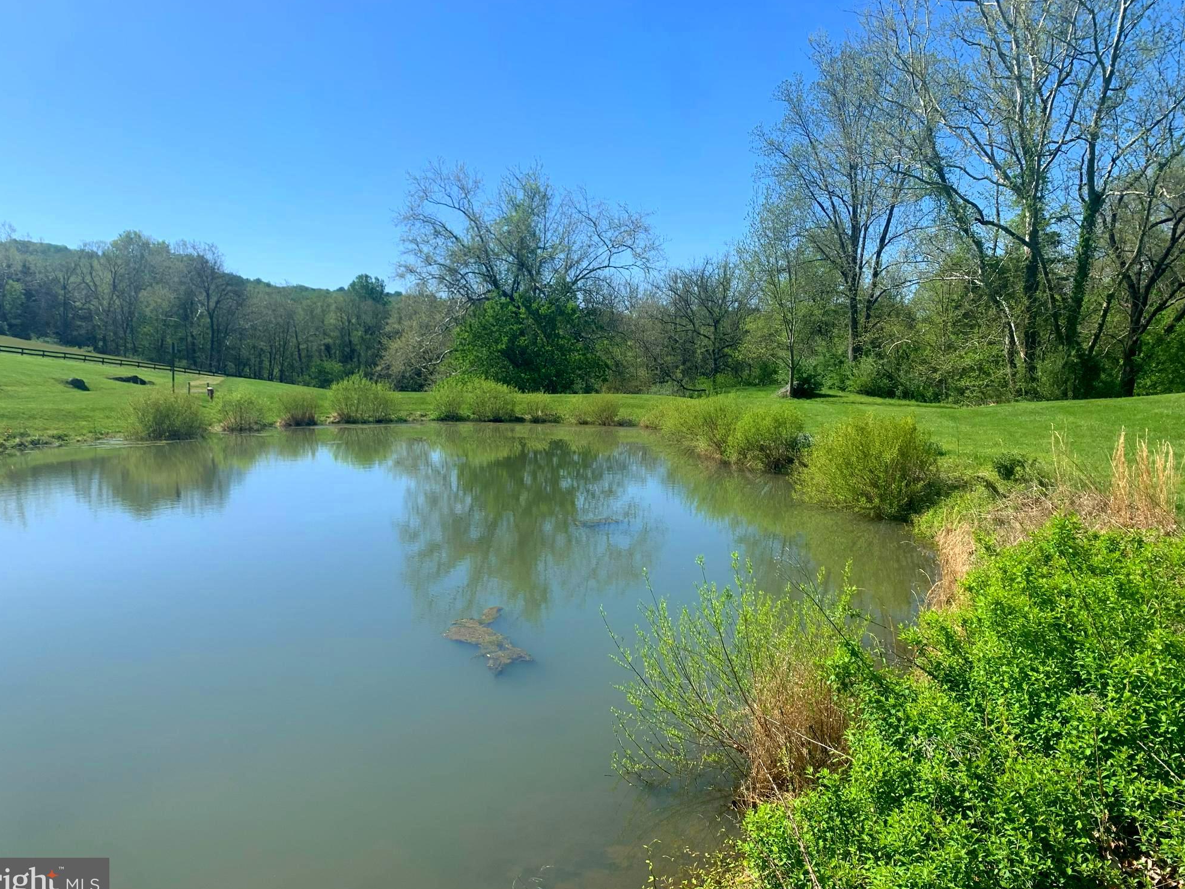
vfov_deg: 51.4
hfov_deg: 65.3
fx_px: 924
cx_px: 574
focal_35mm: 27
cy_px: 445
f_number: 1.8
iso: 25
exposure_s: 1/2208
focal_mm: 4.25
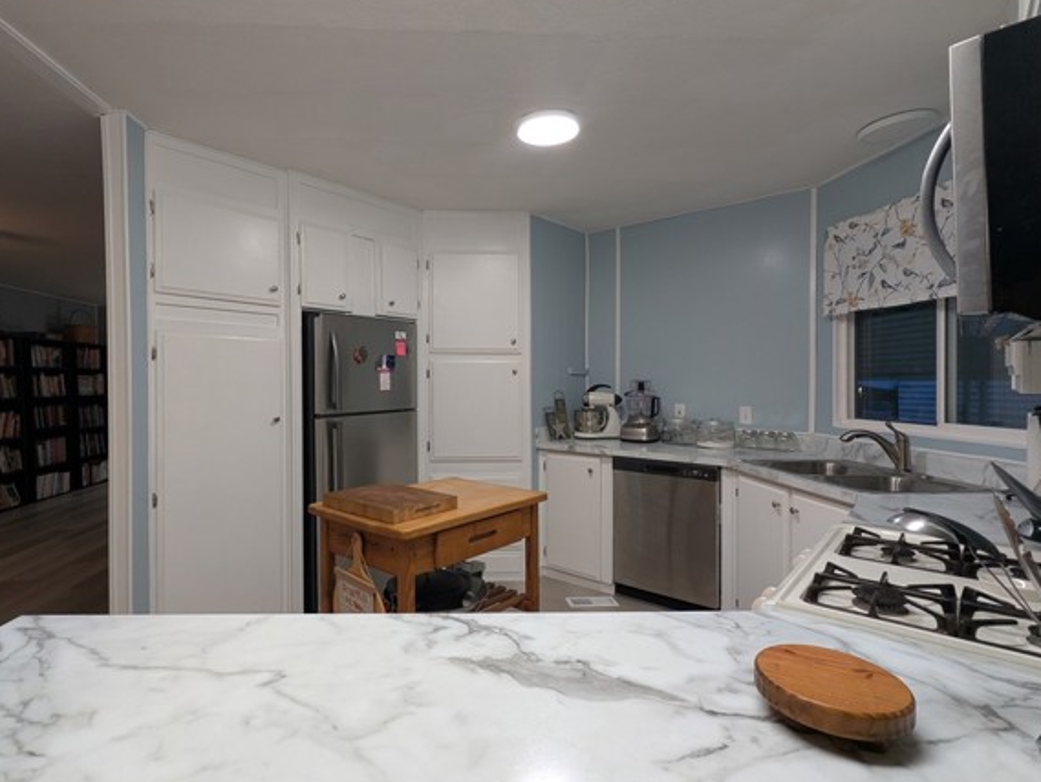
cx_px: 463
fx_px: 541
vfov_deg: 71.6
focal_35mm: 18
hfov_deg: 87.4
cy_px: 386
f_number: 2.2
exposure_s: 1/30
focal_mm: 2.35
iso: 66
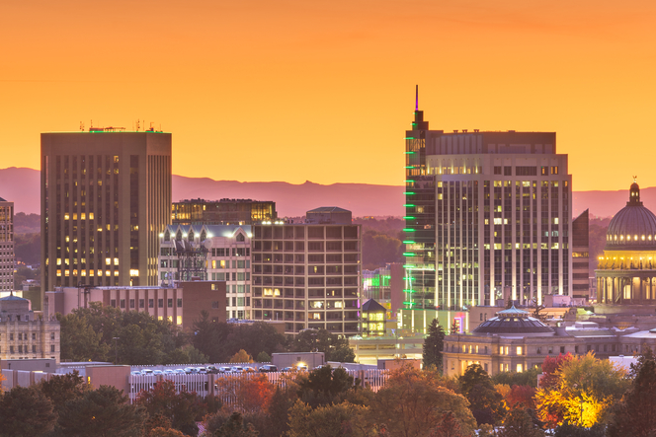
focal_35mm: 226
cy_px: 224
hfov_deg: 9.1
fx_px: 4119
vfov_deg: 6.1
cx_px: 378
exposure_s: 25
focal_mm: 150
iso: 64
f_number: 11
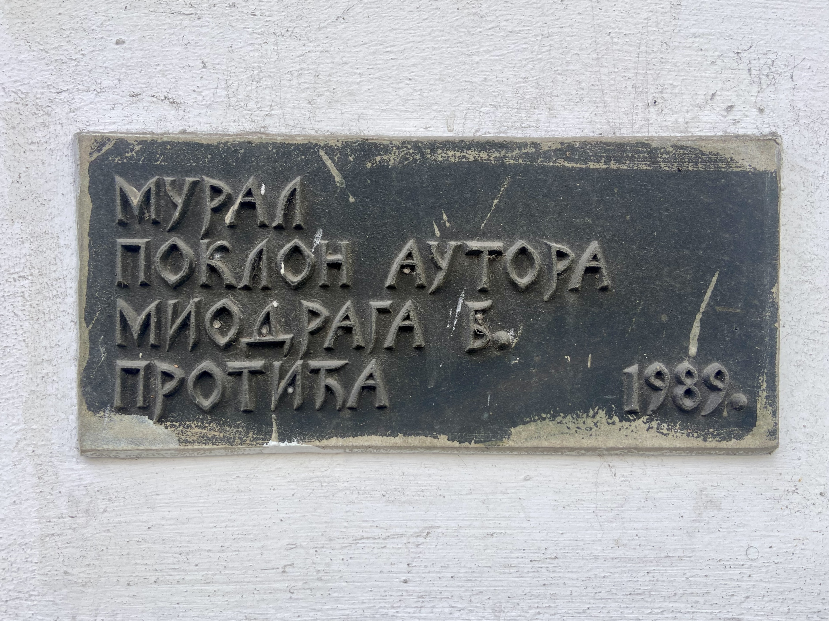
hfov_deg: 67.3
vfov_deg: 53.1
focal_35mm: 26
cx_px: 414
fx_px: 623
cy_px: 310
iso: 40
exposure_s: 1/122
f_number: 1.8
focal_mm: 4.25
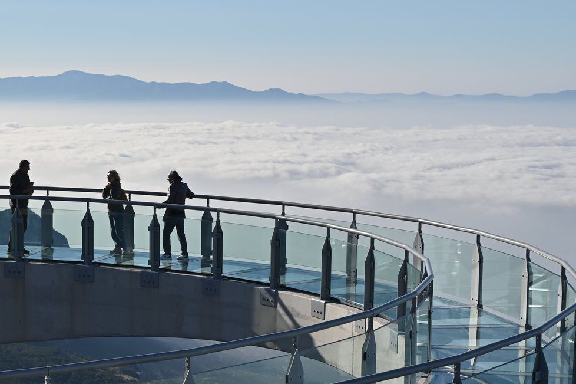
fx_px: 1327
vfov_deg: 16.4
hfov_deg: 24.5
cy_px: 274
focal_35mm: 83
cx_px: 246
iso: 100
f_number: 5.6
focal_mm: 50
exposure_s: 1/800
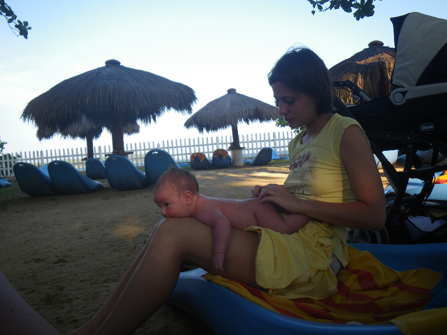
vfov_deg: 49.8
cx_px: 224
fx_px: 362
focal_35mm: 28
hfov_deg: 63.4
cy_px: 168
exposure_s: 1/125
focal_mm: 5
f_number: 3.5
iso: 50
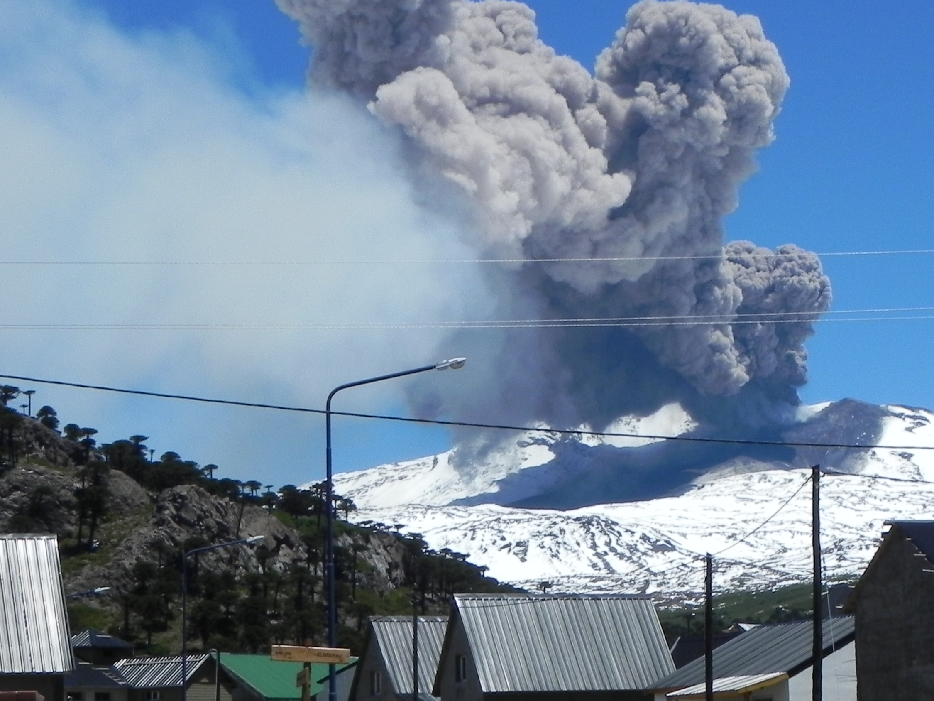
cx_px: 724
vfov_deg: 13.8
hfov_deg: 18.2
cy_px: 329
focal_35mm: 107
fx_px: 2887
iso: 160
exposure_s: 1/672
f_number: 8
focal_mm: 11.8
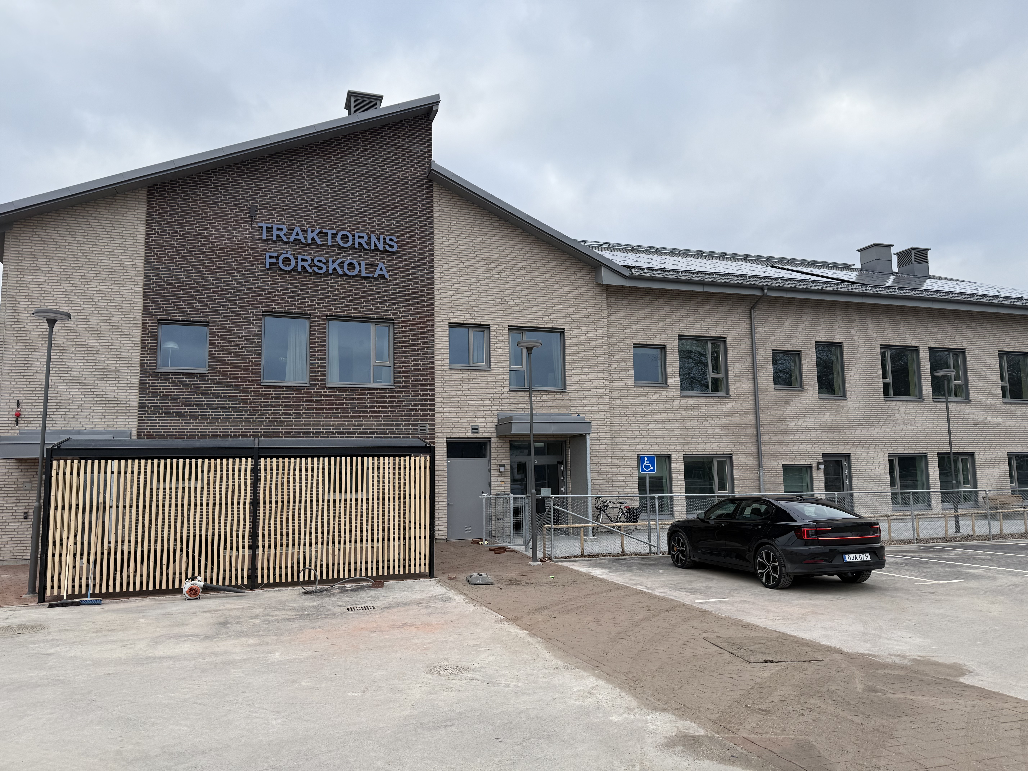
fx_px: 713
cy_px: 386
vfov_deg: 56.8
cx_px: 514
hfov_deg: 71.6
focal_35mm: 24
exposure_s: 1/943
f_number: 1.78
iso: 80
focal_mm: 6.76
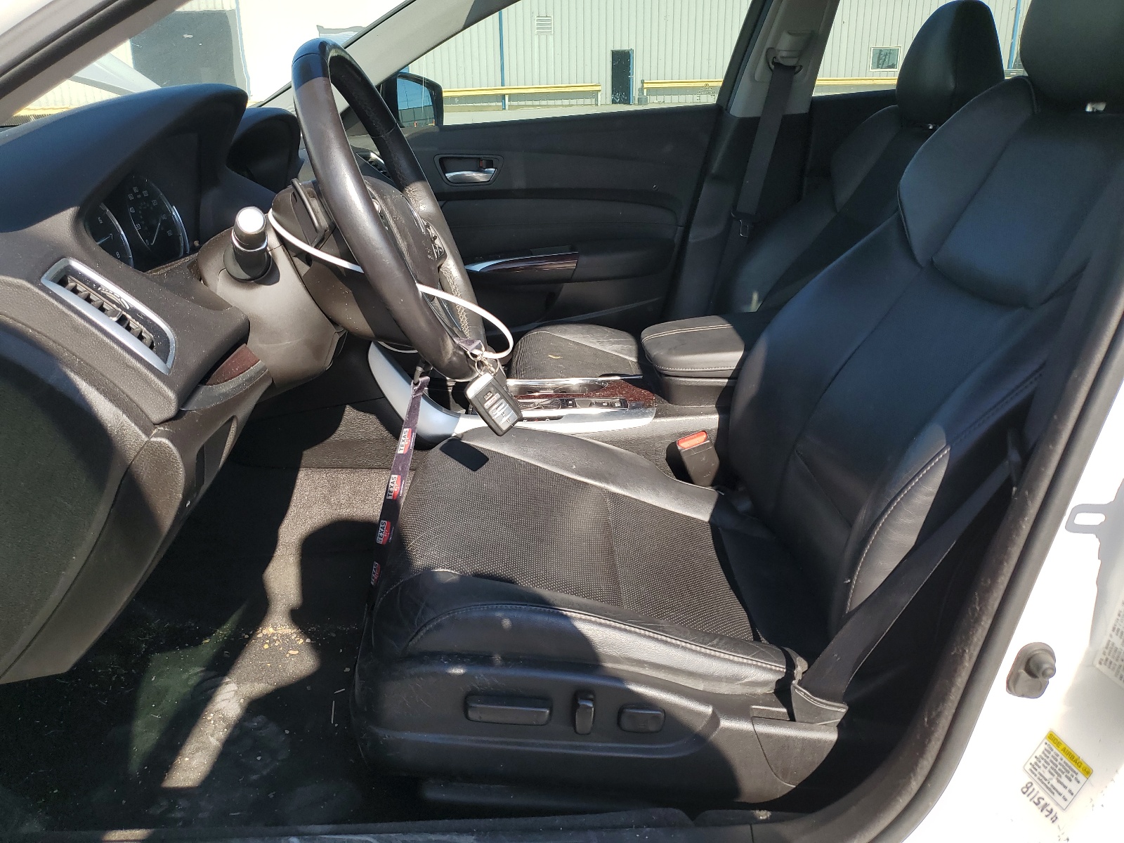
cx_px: 562
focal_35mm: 26
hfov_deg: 67.3
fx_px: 844
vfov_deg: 53.1
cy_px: 422
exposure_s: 1/1250
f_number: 1.5
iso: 50
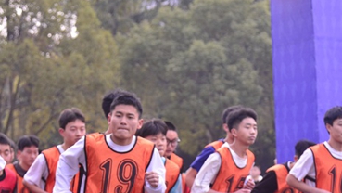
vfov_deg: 10.2
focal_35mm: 118
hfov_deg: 18.1
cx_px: 200
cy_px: 195
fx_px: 1071
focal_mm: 65
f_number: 4.5
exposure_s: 1/500
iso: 500
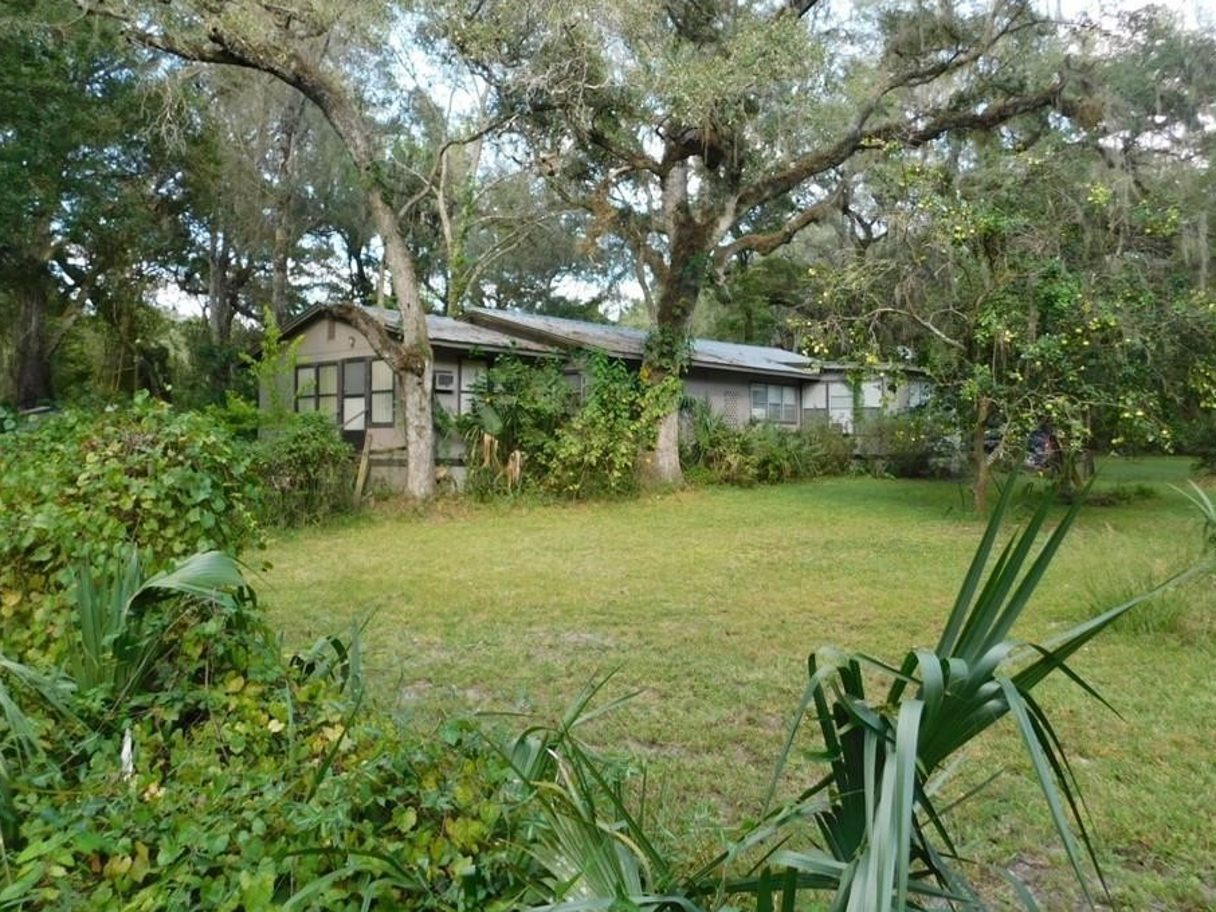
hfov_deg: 67.2
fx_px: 913
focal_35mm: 26
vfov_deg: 52.9
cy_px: 398
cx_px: 651
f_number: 3
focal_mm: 4
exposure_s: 1/125
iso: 125
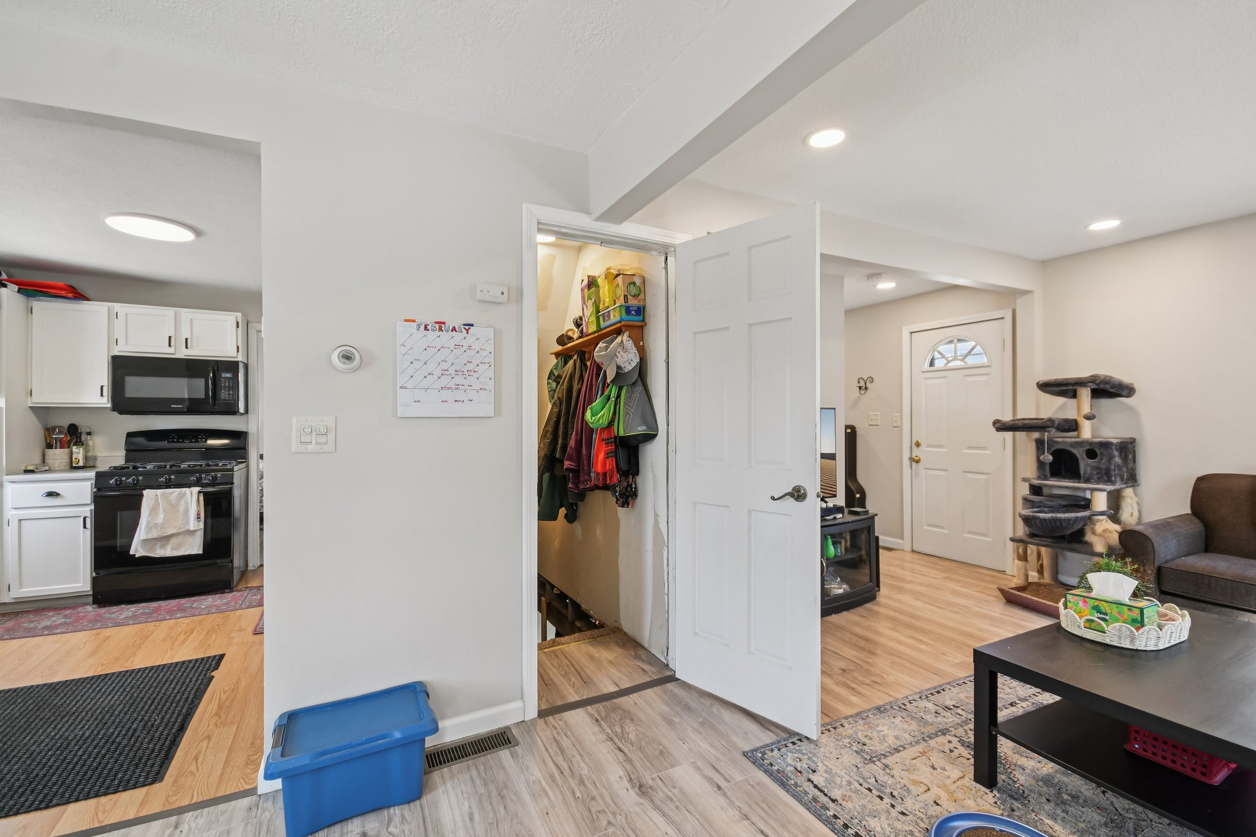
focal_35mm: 15
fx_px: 523
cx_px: 628
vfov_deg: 77.3
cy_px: 418
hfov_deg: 100.4
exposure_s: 1/40
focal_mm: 10
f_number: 6.3
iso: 400
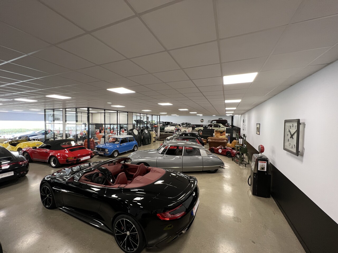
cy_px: 126
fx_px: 127
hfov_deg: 106.2
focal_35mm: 13
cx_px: 169
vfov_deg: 89.9
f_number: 1.8
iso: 160
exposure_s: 1/50
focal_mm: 1.57
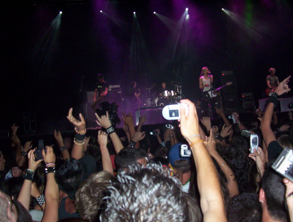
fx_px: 365
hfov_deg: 43.7
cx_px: 146
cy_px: 111
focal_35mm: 43
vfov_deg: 33.8
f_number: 2.73
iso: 140
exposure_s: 1/60
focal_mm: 5.77
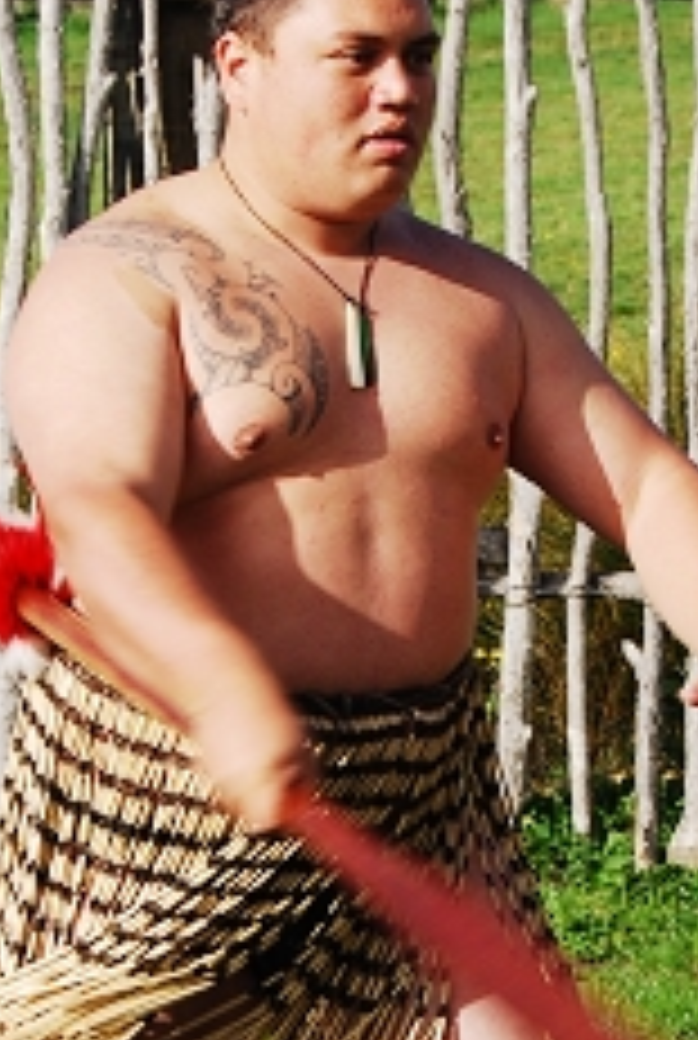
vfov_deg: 13.2
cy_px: 797
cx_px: 414
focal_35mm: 155
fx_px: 4487
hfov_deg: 8.9
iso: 100
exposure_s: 1/250
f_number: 8
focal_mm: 40
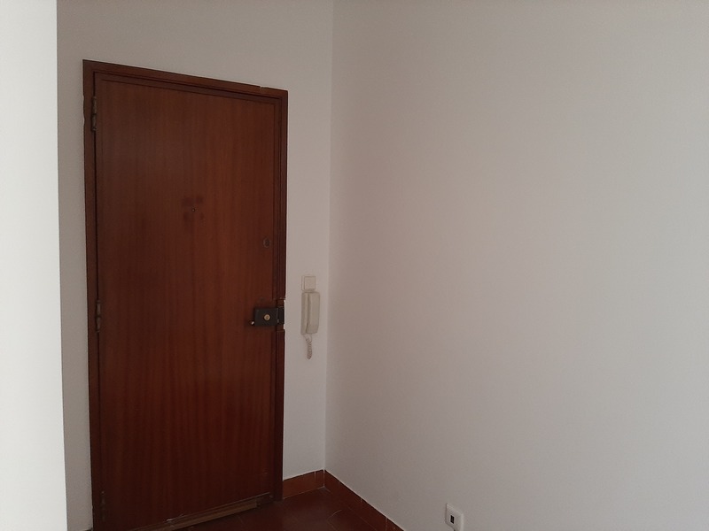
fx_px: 553
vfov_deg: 51.4
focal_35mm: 27
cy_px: 266
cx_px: 354
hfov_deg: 65.3
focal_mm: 3.93
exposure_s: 1/25
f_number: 1.7
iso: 250
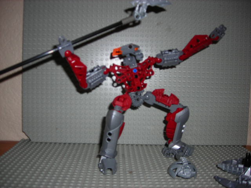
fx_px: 276
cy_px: 94
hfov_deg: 49.0
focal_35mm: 38
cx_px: 126
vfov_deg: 37.7
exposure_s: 1/60.1
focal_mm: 6.3
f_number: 3.2
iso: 50
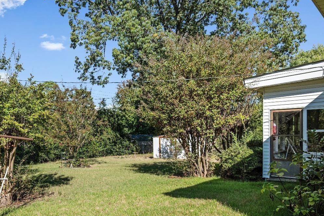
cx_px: 104
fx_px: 270
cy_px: 156
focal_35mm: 30
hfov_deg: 60.2
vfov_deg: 42.6
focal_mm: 20
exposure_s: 1/1600
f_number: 6.3
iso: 640
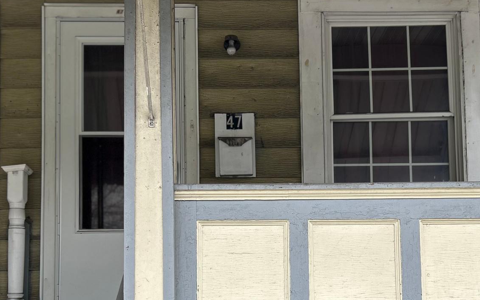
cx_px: 258
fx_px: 654
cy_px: 249
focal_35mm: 50
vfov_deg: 25.3
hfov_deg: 40.3
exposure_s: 1/200
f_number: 1.5
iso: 40
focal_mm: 5.7
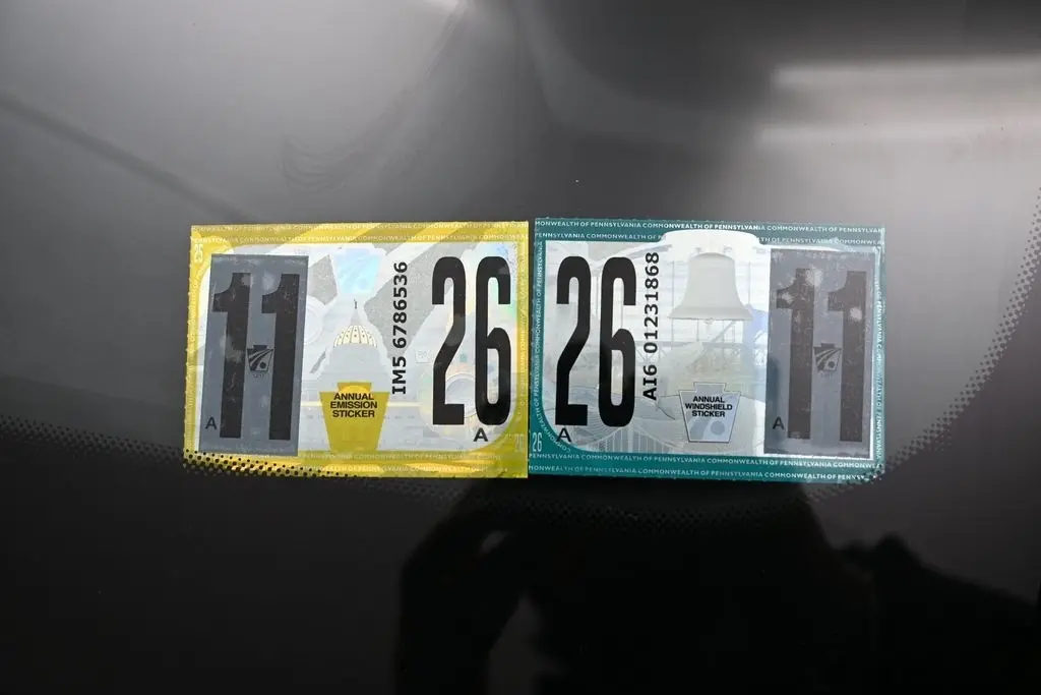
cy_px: 348
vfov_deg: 35.5
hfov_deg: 51.3
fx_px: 1084
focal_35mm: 38
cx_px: 520
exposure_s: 1/250
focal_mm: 25
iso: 200
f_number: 5
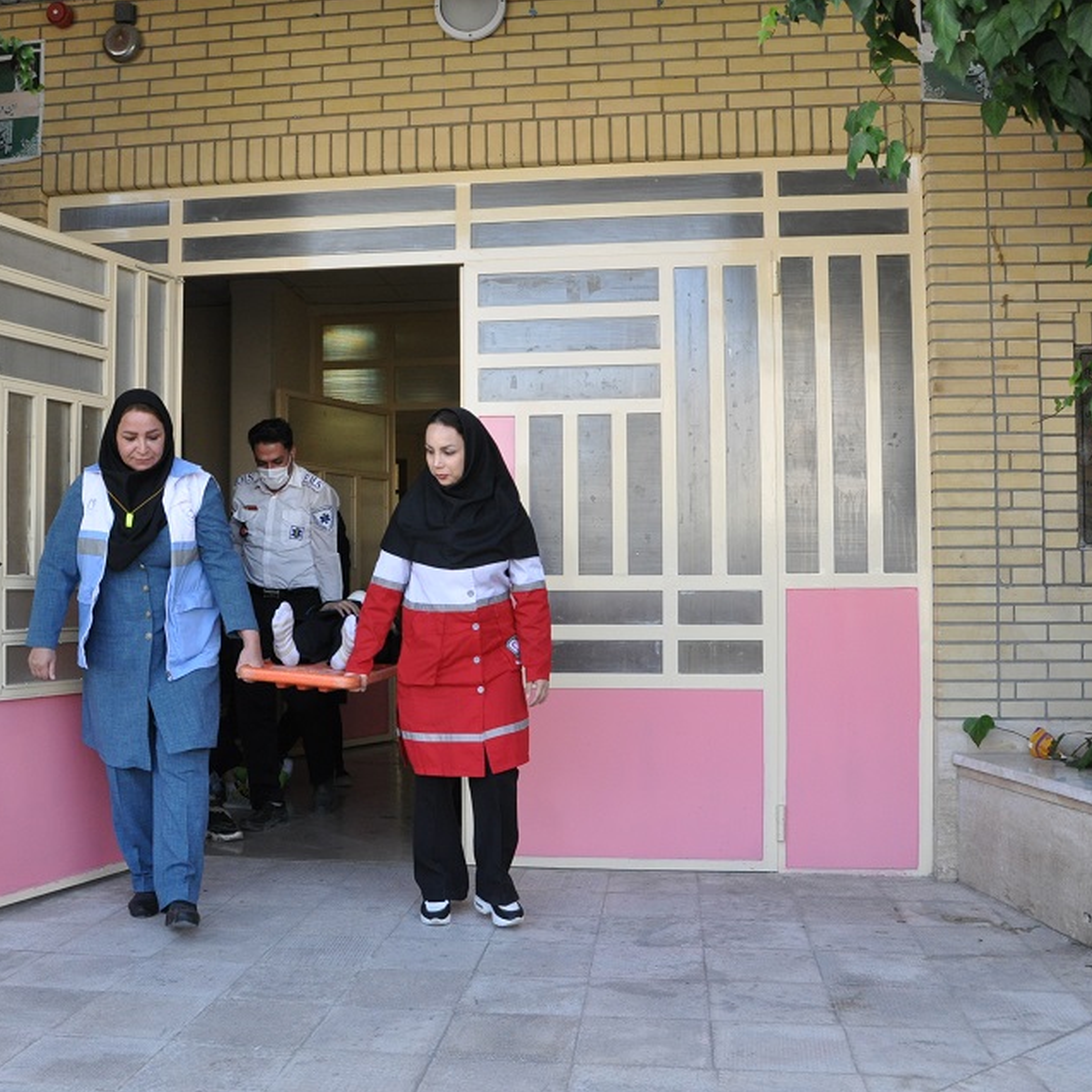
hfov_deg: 22.4
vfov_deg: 22.5
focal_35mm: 77
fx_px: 2748
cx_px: 432
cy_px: 545
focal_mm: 40
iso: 800
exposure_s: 1/320
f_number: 9
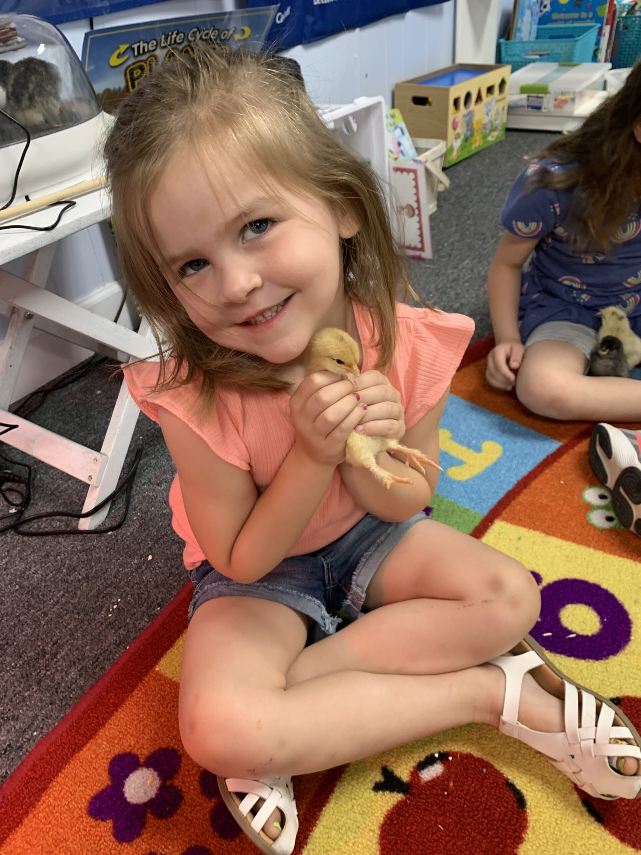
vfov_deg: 67.3
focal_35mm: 26
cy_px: 428
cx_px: 320
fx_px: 642
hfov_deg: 53.1
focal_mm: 4.25
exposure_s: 1/60
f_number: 1.8
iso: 125
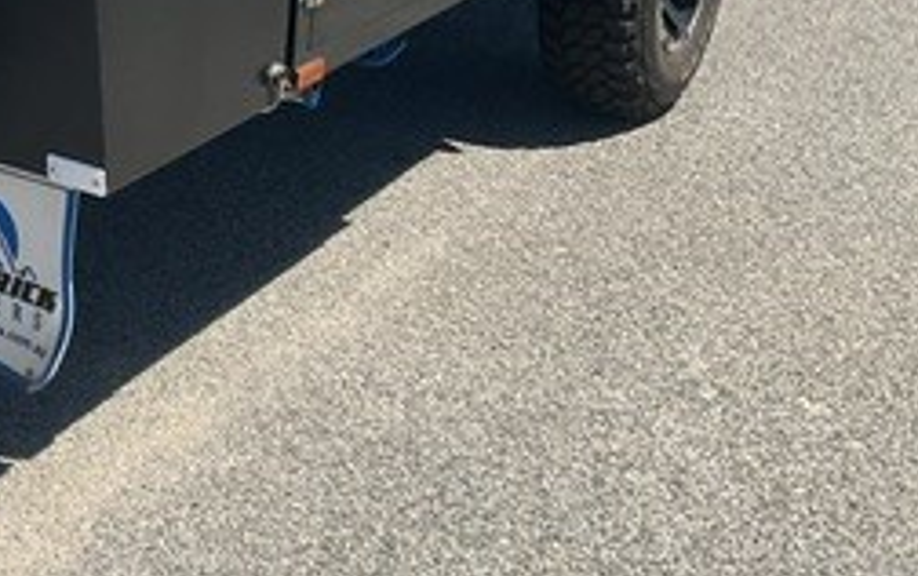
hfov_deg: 24.9
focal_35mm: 78
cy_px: -51
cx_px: -51
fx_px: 1953
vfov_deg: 16.3
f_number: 1.8
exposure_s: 1/1534
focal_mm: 3
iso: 16
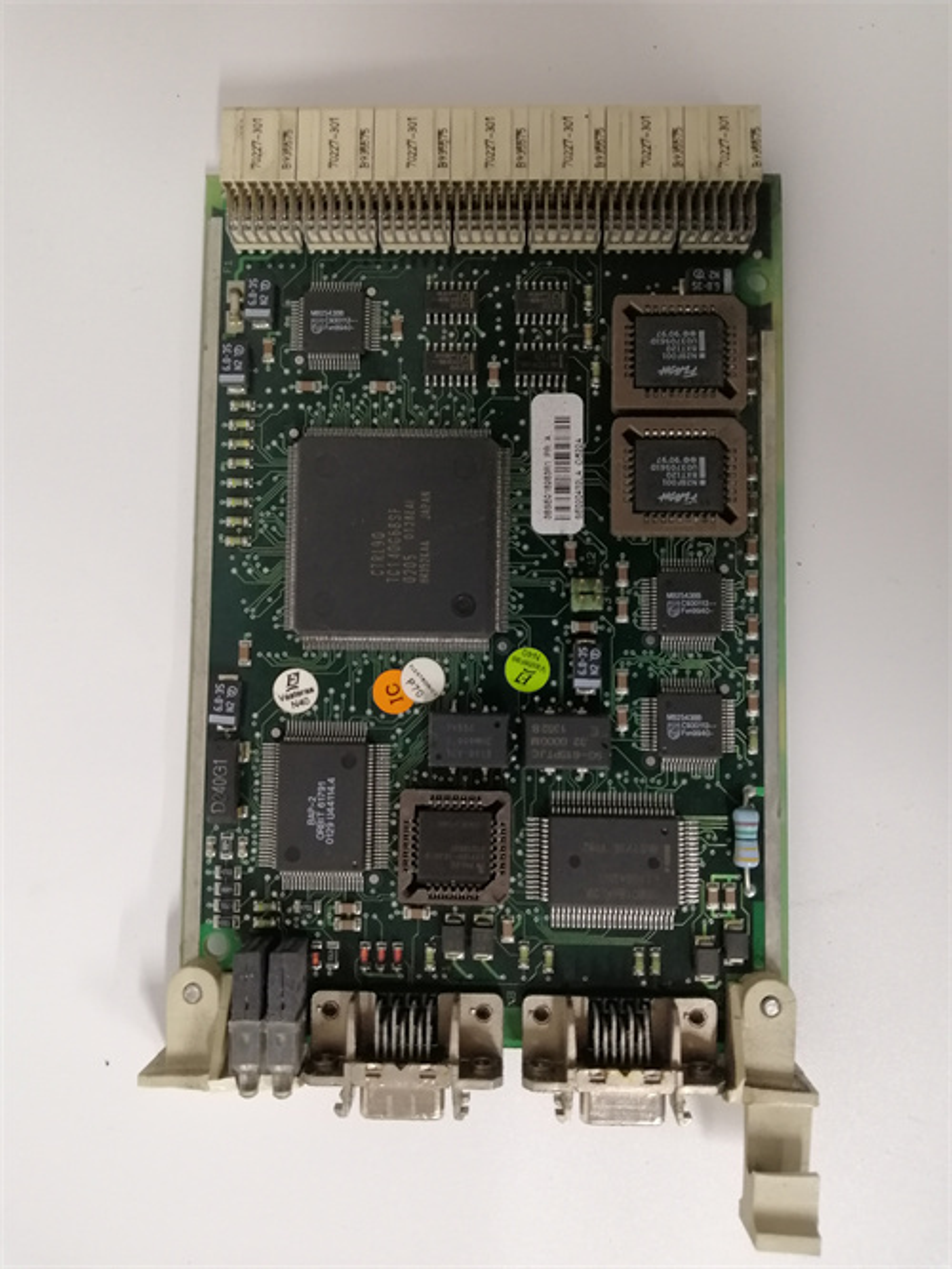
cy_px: 634
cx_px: 476
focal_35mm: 26
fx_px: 953
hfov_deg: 53.1
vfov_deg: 67.3
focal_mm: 3.81
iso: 320
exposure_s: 1/33.3
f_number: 2.2
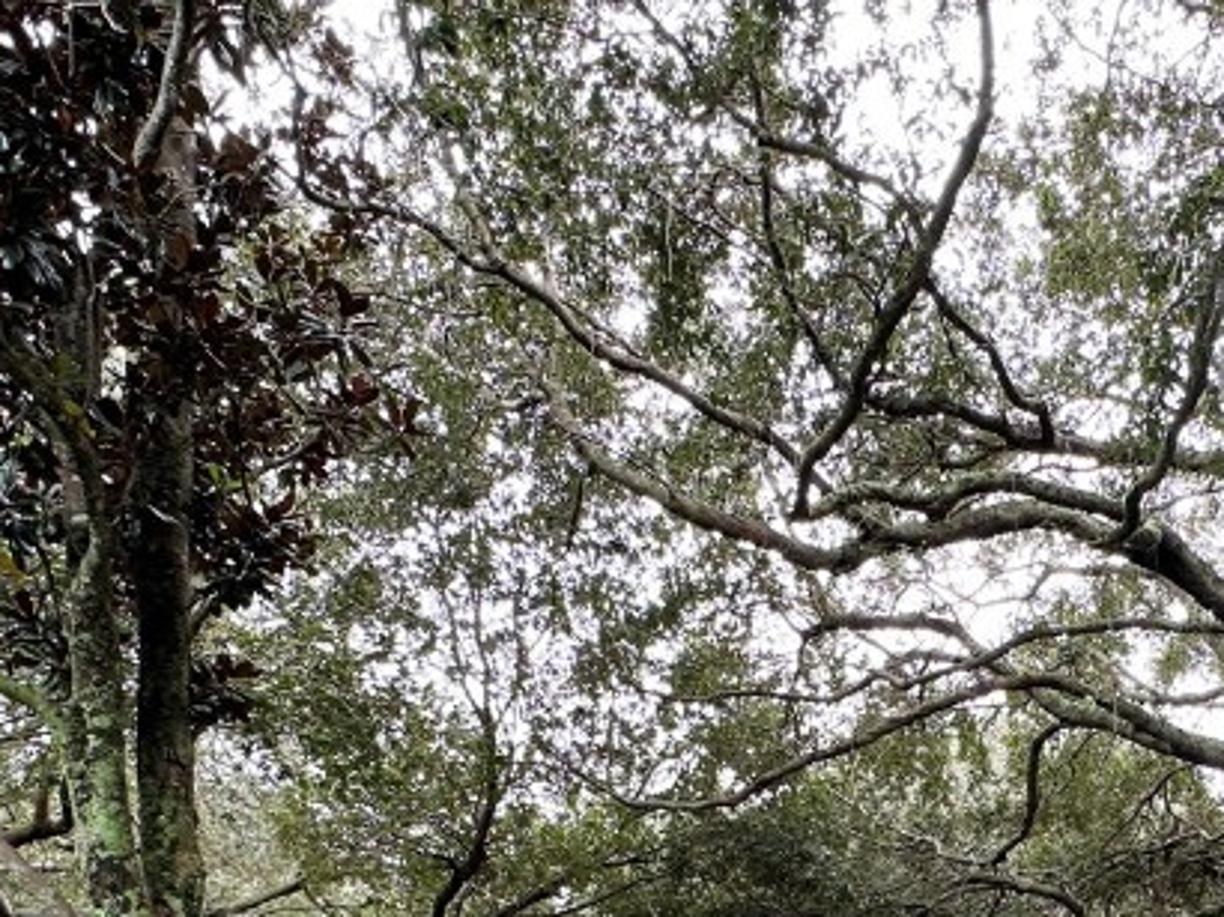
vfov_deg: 36.2
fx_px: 1237
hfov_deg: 50.5
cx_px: 914
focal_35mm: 35
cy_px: 938
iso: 80
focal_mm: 2.22
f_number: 2.2
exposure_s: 1/99
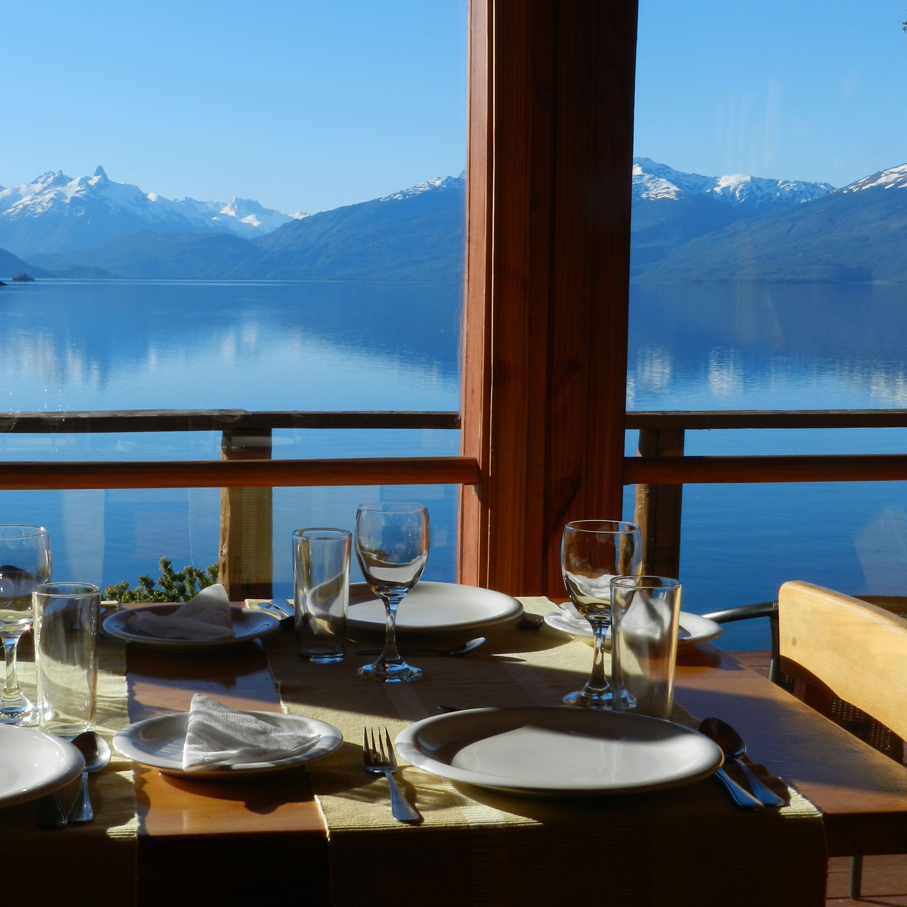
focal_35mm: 55
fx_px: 1630
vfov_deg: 31.1
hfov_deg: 30.9
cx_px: 316
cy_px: 458
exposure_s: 1/400
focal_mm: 8.1
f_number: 7.1
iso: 160
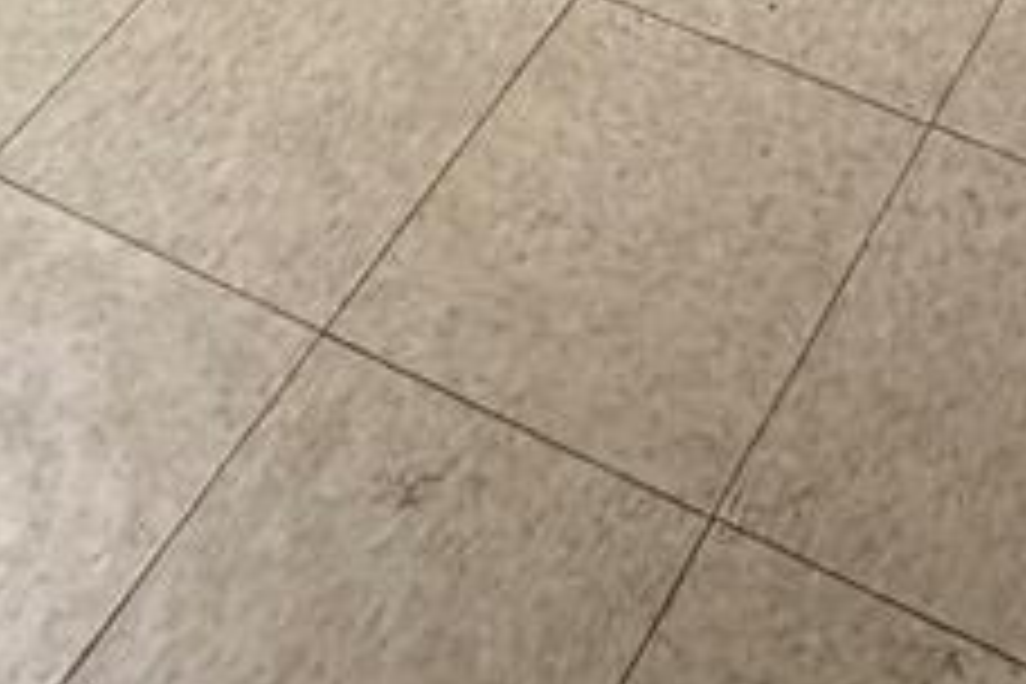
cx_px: 1143
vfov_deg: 10.0
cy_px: -1516
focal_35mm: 92
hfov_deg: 21.0
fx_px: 2622
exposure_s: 1/120
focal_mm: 2.22
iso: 320
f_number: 2.2
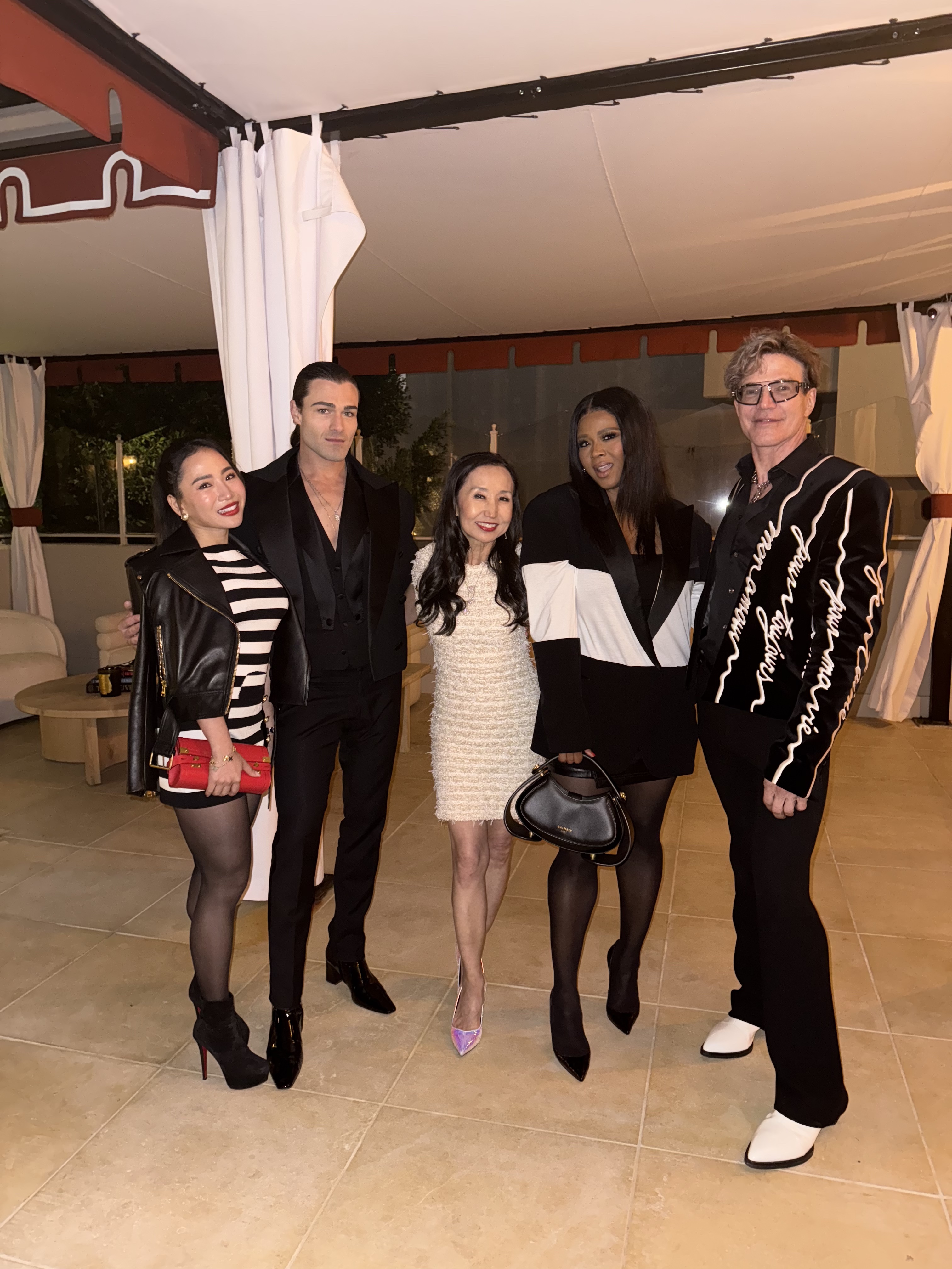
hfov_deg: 56.8
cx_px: 476
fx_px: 880
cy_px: 634
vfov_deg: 71.6
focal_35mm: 24
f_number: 1.78
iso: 320
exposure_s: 1/7
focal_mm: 6.76
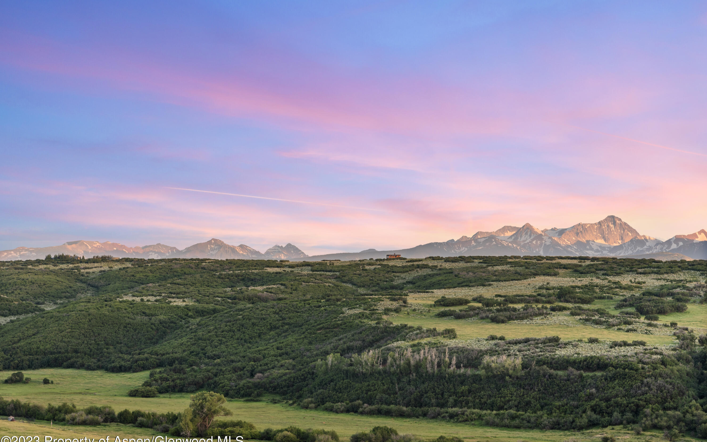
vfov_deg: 13.1
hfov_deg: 20.8
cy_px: 227
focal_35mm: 100
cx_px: 354
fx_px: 1927
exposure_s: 1/13
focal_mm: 98
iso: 100
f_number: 8
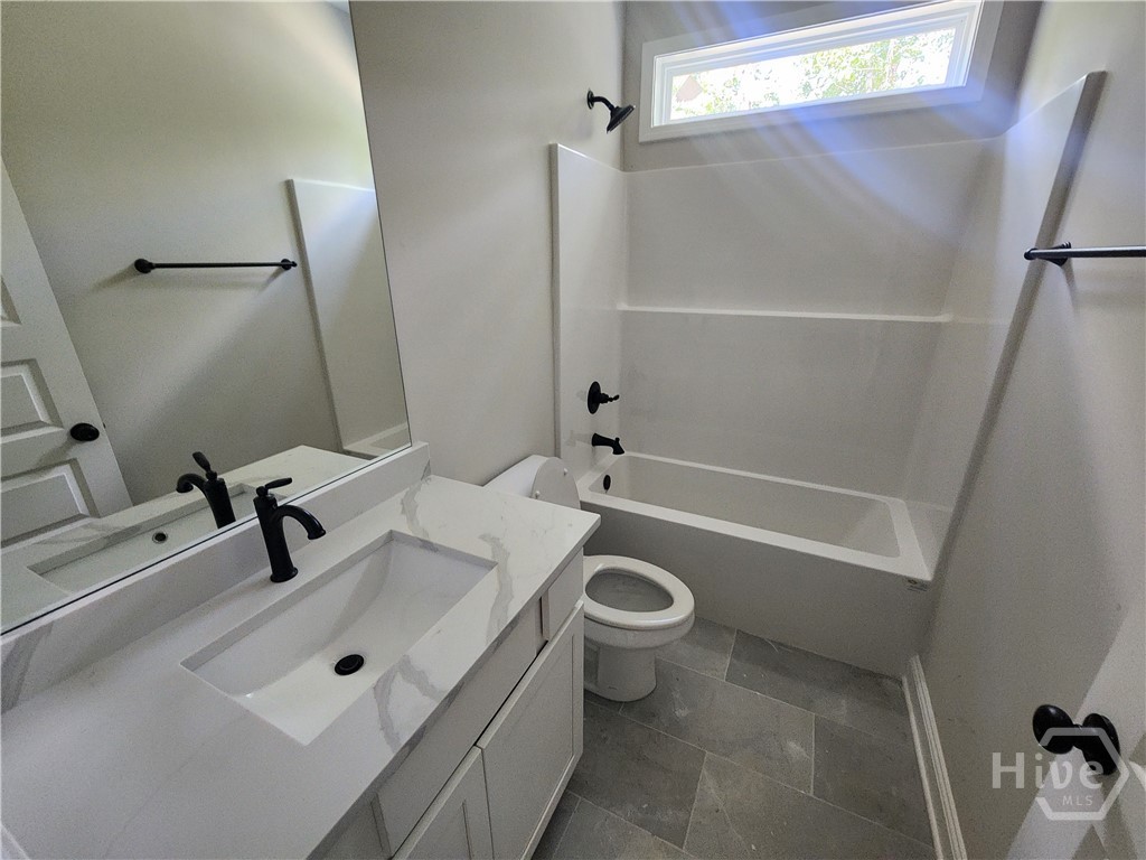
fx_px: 430
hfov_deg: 106.2
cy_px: 430
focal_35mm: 13
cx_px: 573
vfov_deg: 89.9
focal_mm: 2.2
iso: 400
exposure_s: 1/33.3
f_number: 2.2
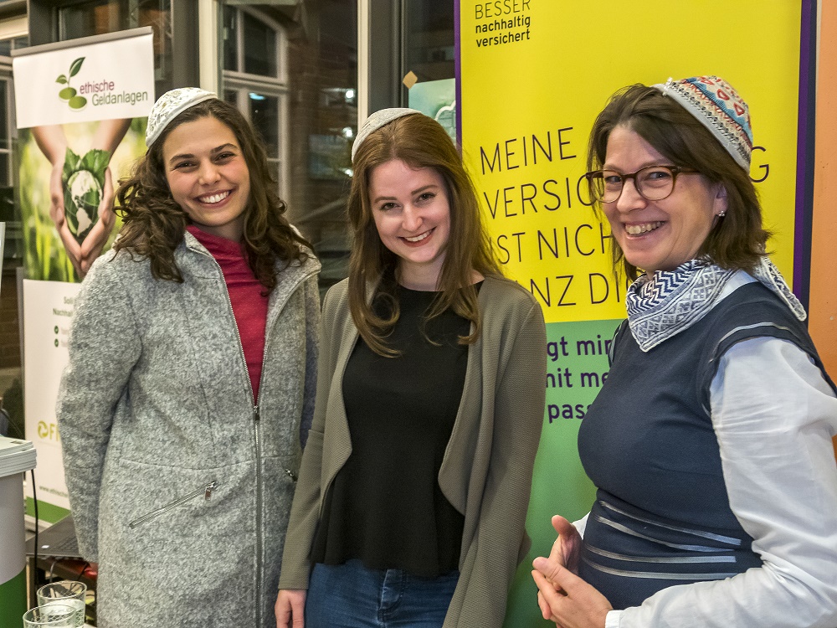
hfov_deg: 46.8
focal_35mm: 40
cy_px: 314
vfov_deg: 36.0
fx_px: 967
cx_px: 418
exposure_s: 1/40
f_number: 4
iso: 2000
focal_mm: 20
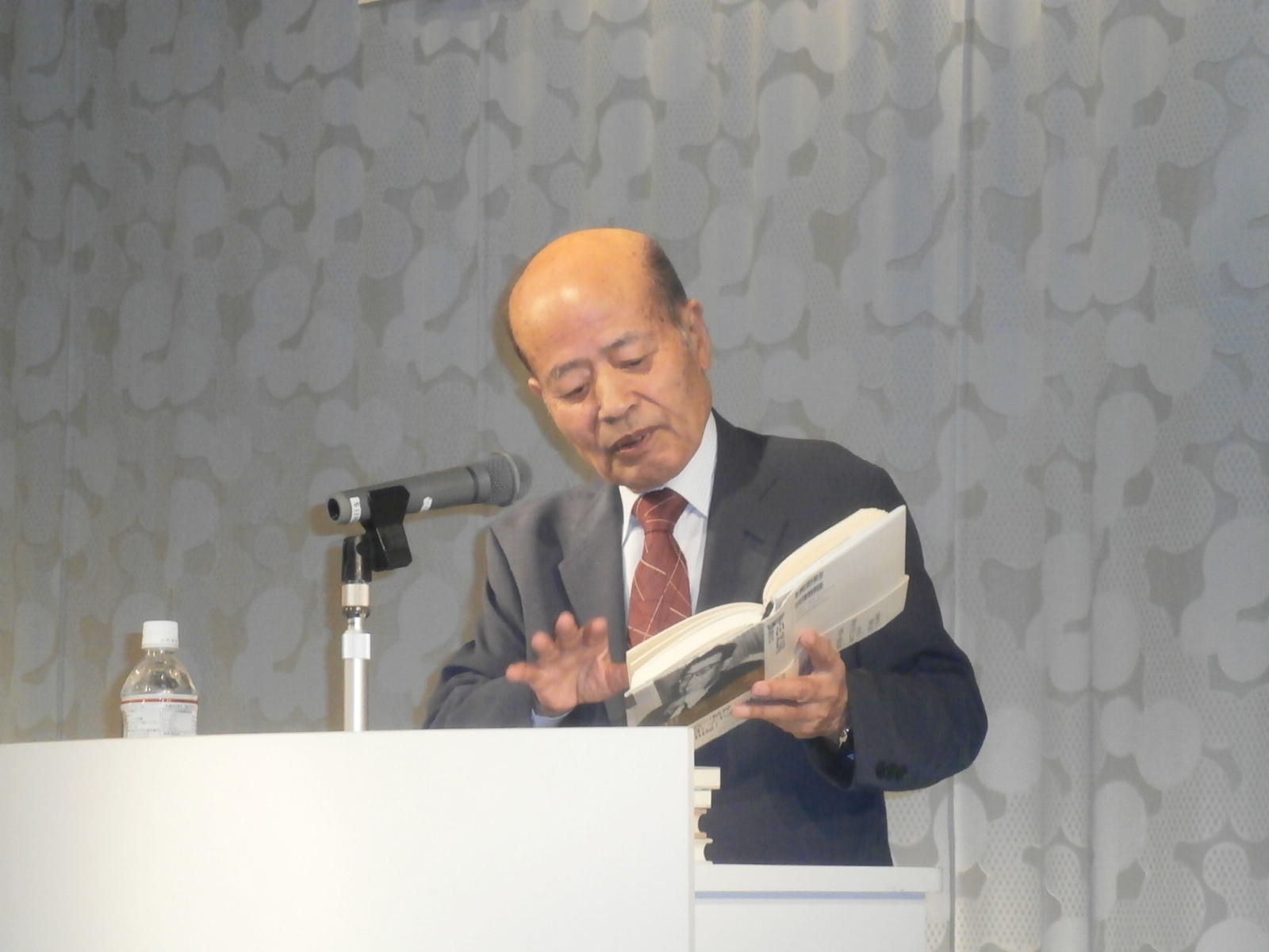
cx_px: 634
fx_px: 3703
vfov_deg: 14.6
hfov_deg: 19.4
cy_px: 476
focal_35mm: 101
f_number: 5.4
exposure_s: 1/80
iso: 500
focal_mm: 17.8
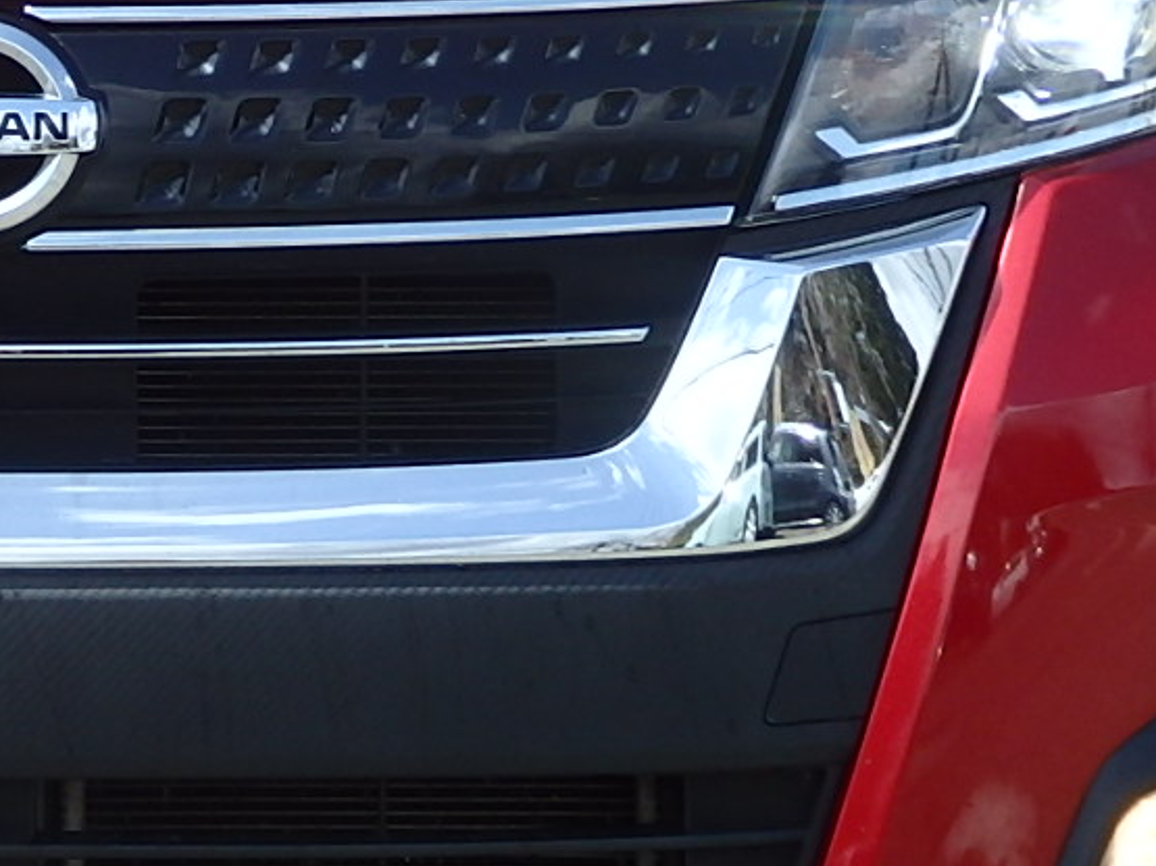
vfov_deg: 11.5
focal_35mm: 128
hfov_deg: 15.1
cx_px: -2
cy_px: 69
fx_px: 4274
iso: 125
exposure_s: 1/800
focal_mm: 6.6
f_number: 3.6
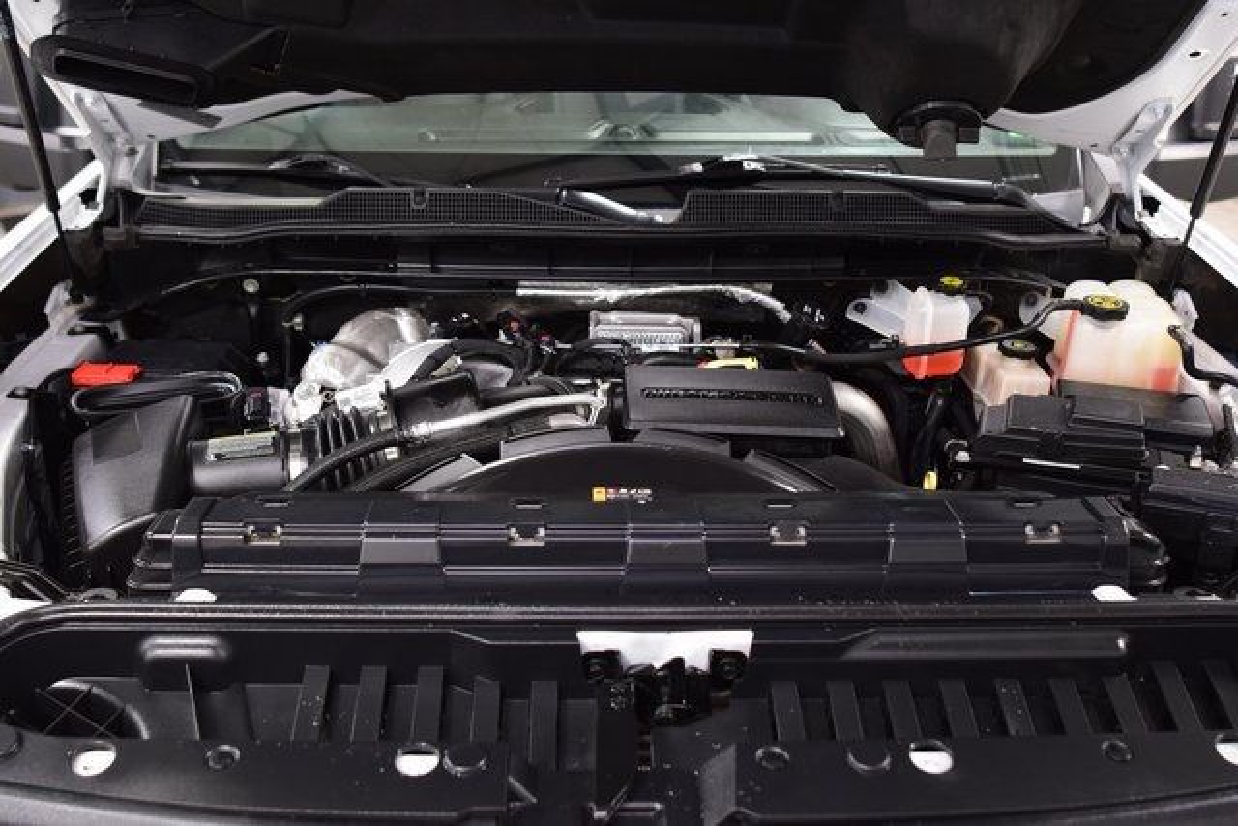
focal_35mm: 36
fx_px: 1238
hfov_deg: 53.1
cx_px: 619
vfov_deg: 36.9
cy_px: 413
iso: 1600
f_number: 3.5
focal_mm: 24
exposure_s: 1/60
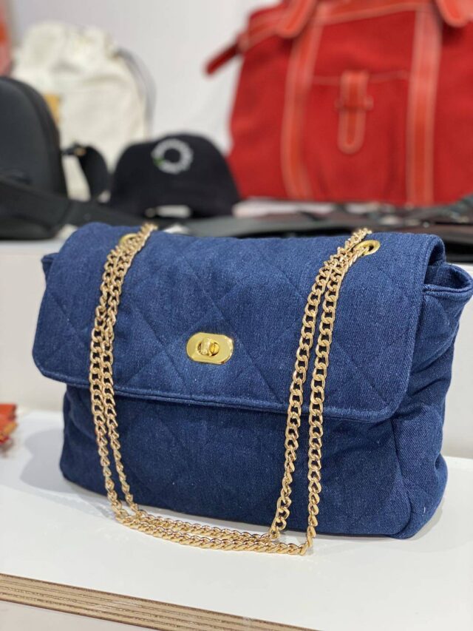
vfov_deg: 36.8
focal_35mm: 52
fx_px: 947
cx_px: 236
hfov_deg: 28.0
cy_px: 316
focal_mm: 6
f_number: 2
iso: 100
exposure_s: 1/100
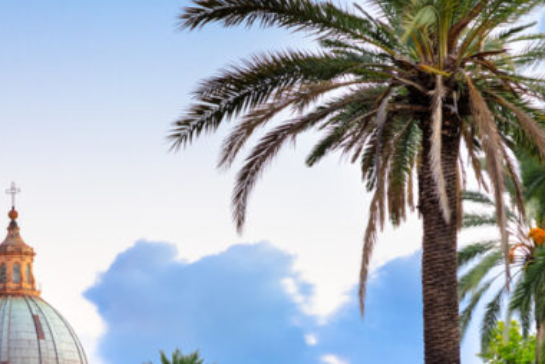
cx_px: -20
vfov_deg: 6.0
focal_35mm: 229
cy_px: 452
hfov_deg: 8.9
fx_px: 3469
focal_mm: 85
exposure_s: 5
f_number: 11
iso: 64
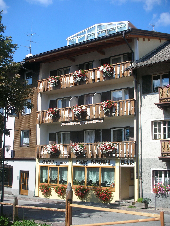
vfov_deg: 41.2
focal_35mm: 46
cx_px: 85
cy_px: 113
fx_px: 301
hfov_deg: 31.5
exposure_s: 1/63.5
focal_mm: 7.7
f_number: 9.9
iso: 50
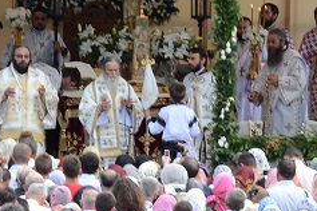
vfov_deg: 1.7
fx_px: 7004
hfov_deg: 2.6
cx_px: 166
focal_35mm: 796
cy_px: 182
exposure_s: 1/100
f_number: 7.1
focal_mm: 105
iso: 160
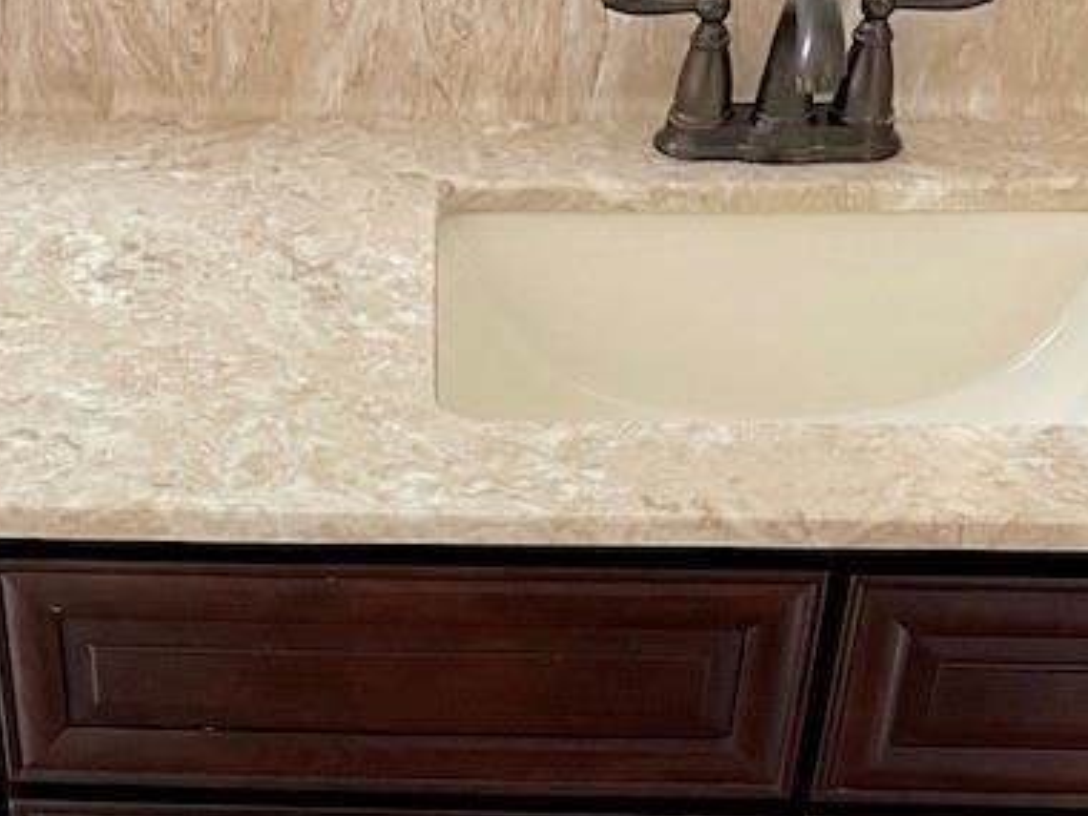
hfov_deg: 27.3
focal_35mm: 70
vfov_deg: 19.7
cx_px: 229
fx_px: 2200
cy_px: 991
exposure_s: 1/60
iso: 400
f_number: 1.6
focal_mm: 5.1
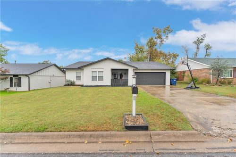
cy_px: 78
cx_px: 118
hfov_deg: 104.3
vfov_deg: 81.2
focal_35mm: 14
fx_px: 92
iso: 200
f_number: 4
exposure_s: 1/160
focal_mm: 14
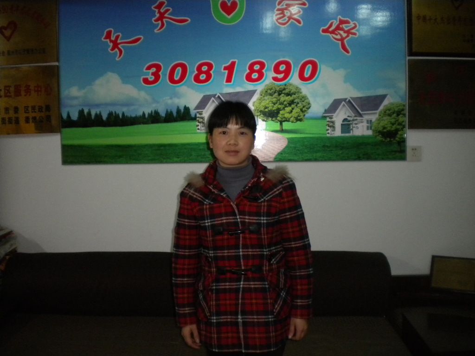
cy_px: 178
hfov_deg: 52.6
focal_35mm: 35
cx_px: 238
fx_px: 480
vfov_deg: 40.7
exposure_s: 1/30
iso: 400
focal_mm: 6.3
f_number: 3.1
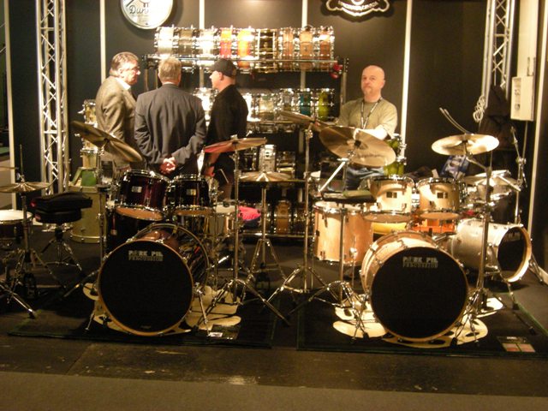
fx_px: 712
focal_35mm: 45
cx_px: 274
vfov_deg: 32.2
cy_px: 206
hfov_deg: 42.1
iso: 377
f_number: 3.5
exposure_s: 1/59.1
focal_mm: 7.5
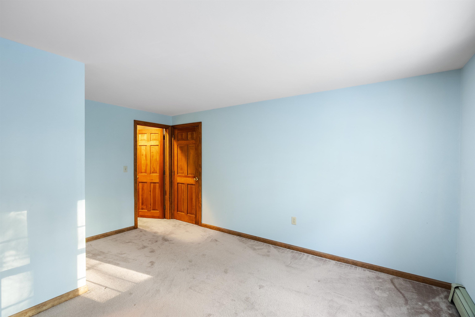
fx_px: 211
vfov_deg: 73.7
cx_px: 238
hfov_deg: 96.7
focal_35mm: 16
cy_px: 158
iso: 320
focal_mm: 16
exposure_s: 1/1.25
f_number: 7.1
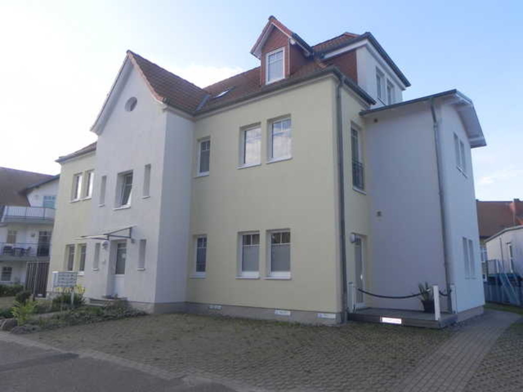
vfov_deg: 53.1
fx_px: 393
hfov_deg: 67.3
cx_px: 262
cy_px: 196
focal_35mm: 26
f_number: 6.3
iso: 224
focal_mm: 4.6
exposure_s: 1/323
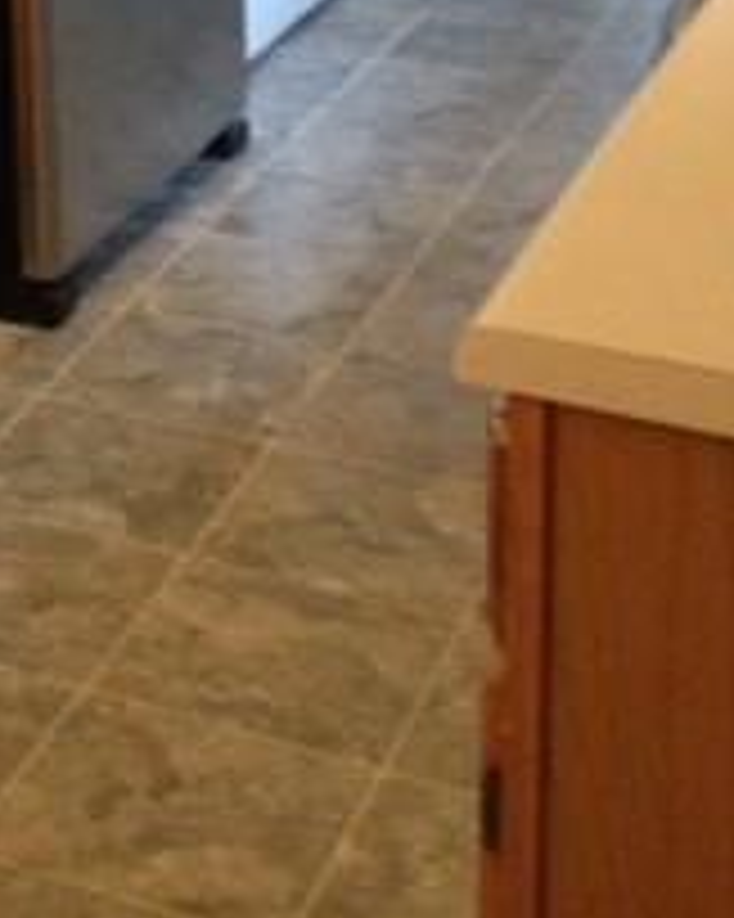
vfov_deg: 17.6
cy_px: -338
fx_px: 2745
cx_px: -306
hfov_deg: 14.4
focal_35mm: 101
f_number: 2.4
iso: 400
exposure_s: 1/20
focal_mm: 4.12
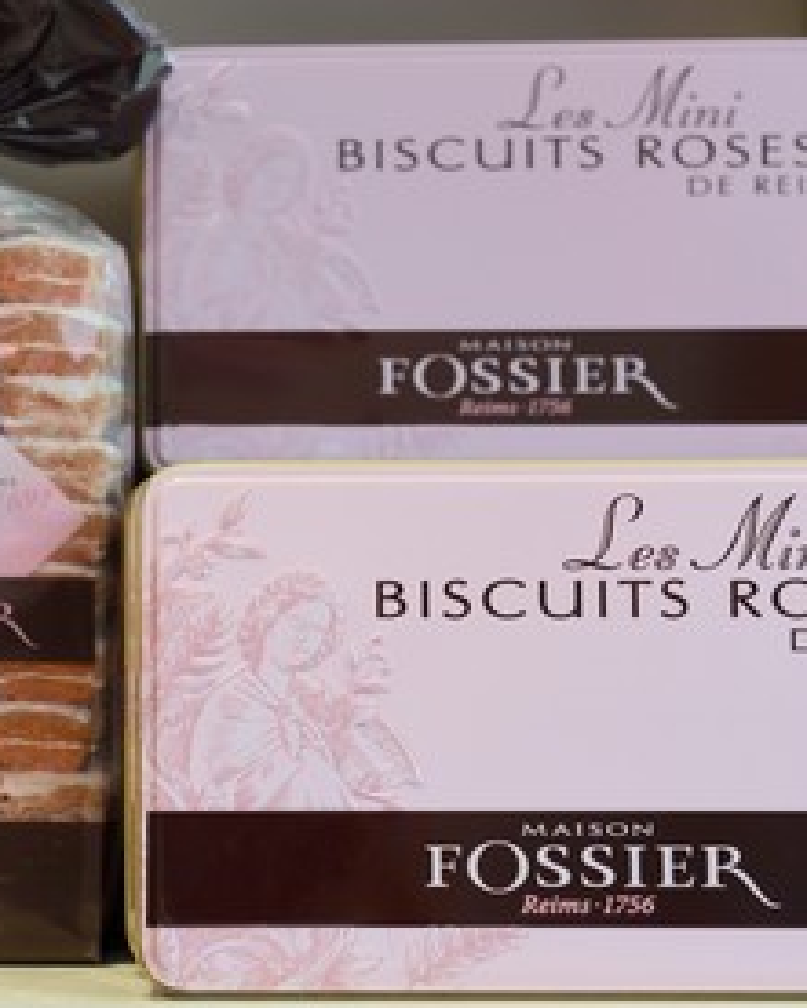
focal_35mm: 100
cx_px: 274
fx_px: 2984
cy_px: 504
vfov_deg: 19.2
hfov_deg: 15.4
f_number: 6.3
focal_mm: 70
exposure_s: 1/60
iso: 800
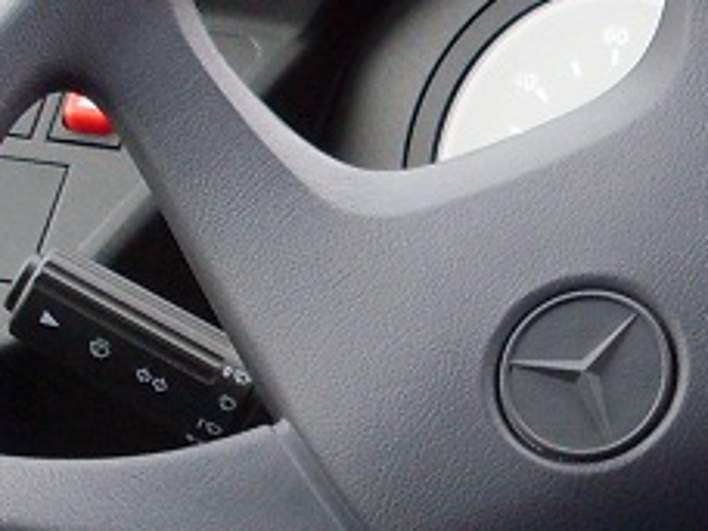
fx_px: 3416
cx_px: 944
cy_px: 348
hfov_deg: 11.5
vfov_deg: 8.9
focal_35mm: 167
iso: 100
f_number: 2.8
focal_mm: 6.3
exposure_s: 1/45
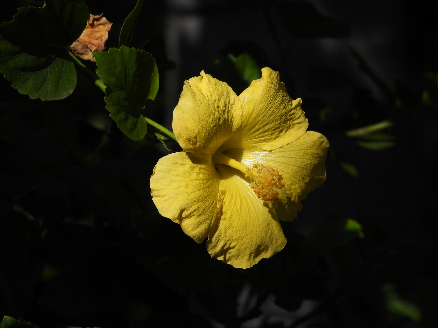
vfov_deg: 3.0
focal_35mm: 500
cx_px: 219
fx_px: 6327
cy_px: 164
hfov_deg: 4.0
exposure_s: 1/1000
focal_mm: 89.2
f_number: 5
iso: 100
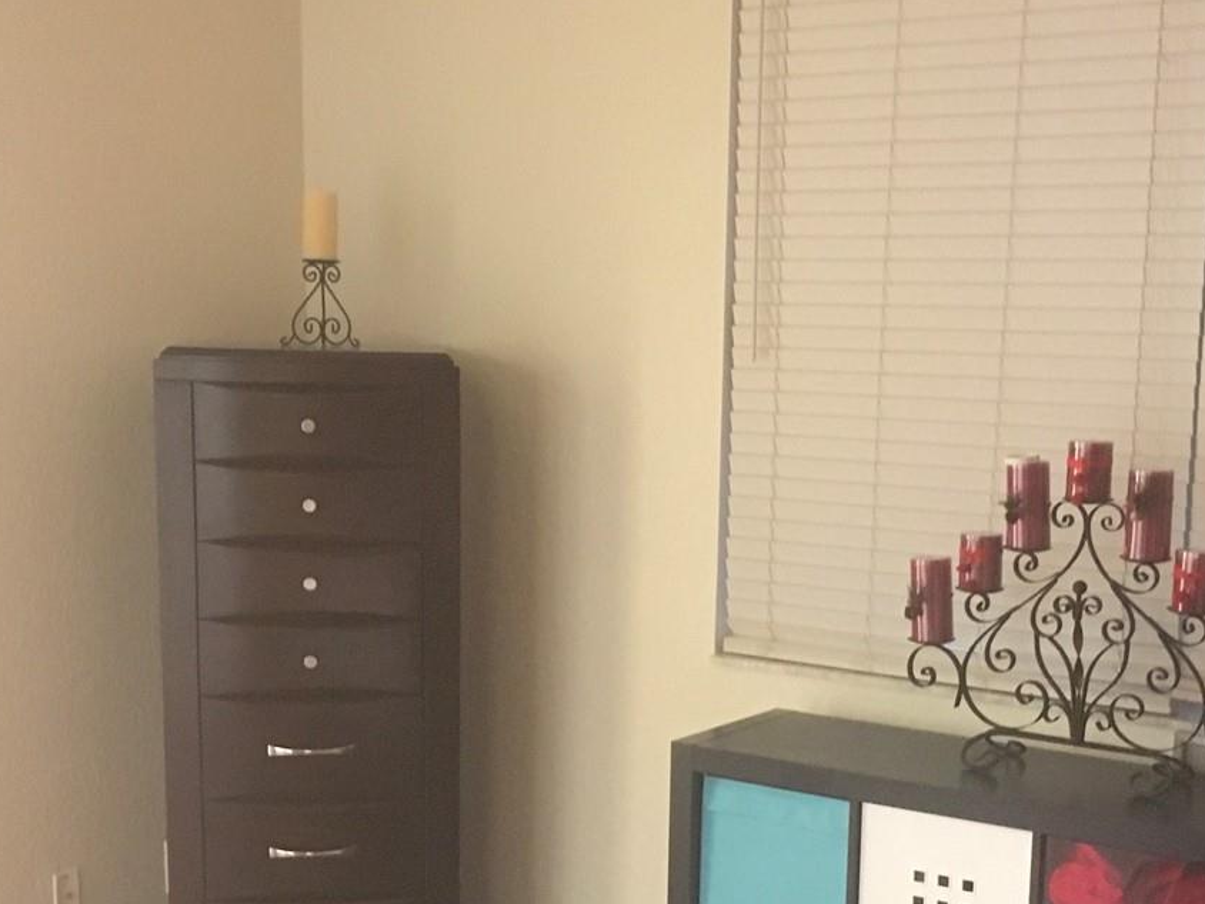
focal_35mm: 55
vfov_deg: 26.3
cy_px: 667
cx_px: 688
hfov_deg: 34.9
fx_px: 1915
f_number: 2.2
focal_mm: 4.15
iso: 800
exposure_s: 1/15
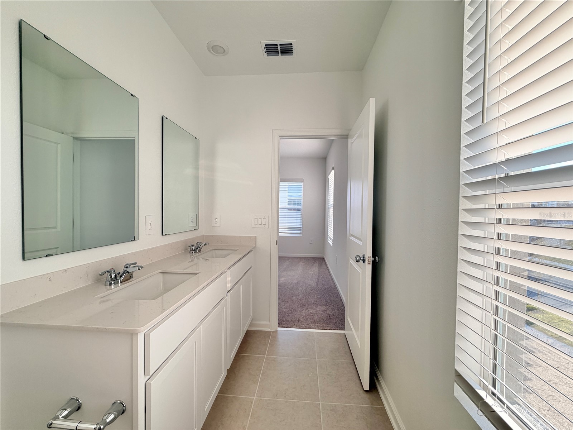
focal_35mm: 14
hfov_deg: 102.1
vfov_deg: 85.7
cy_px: 215
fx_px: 232
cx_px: 286
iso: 80
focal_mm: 2.22
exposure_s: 1/121
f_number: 2.2
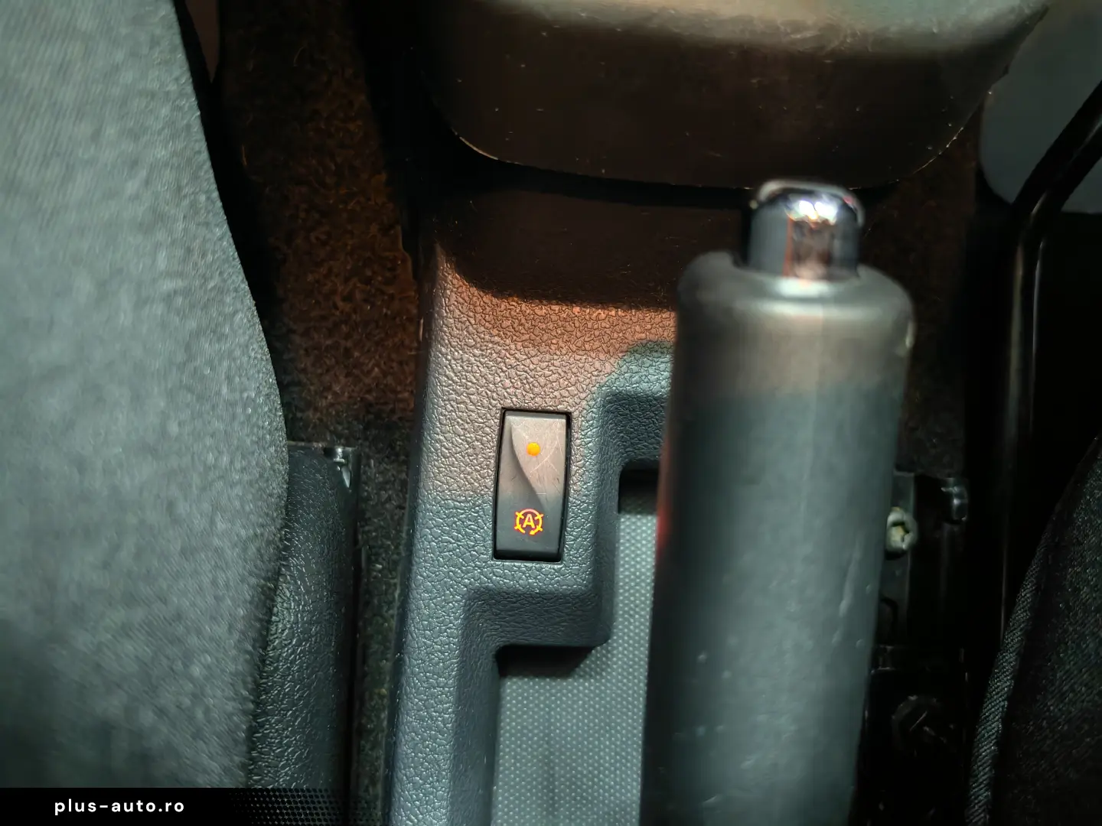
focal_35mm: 26
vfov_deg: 53.1
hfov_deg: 67.3
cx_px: 551
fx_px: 828
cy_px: 413
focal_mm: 5.4
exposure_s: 1/13
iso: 3200
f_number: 1.6
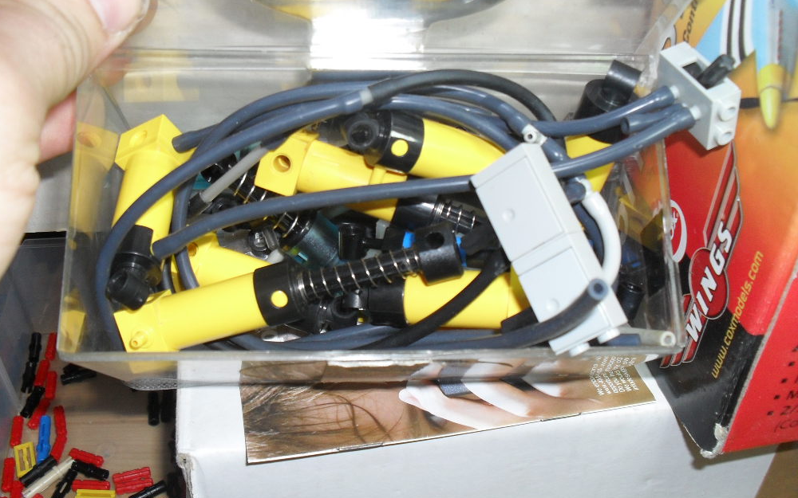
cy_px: 233
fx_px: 826
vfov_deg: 33.6
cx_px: 390
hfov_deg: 51.5
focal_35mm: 38
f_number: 3.2
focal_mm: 6.3
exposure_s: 1/45
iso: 200
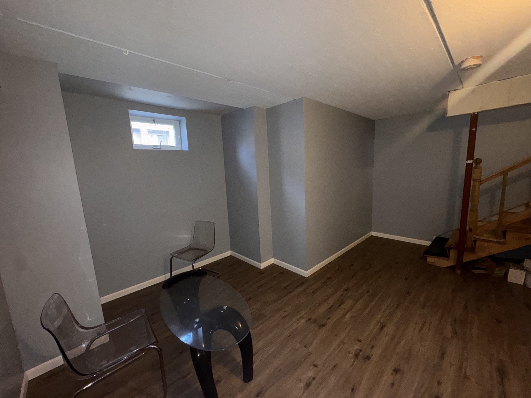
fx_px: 215
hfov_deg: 102.1
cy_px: 199
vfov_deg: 85.7
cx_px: 266
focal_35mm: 14
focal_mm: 2.22
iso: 200
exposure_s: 1/40
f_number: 2.2
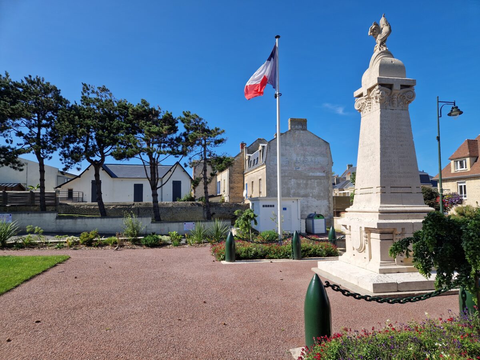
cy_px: 180
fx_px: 319
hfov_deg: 73.9
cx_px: 240
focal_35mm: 23
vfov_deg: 58.9
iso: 50
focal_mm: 5.4
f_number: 1.8
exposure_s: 1/1624
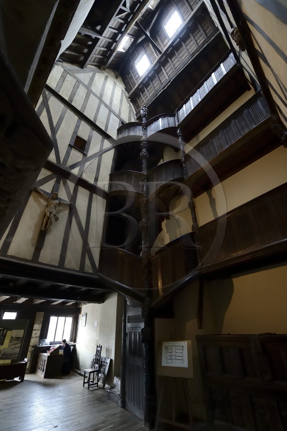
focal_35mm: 14
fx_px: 167
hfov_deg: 81.2
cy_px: 216
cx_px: 144
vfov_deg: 104.3
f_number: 5
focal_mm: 14
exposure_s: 1/100
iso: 1600
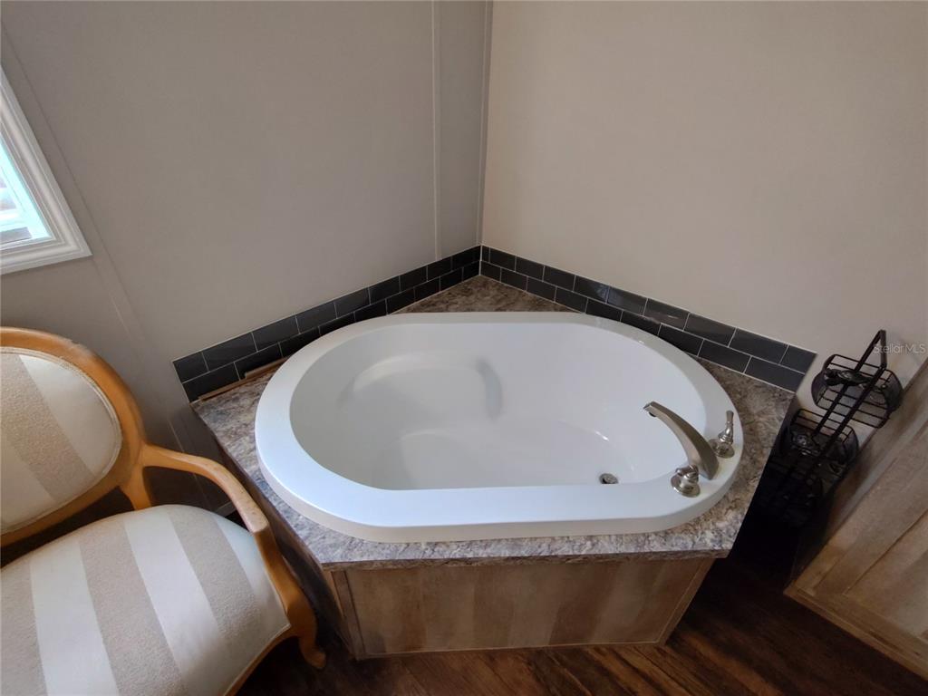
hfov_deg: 94.5
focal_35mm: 16
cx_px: 464
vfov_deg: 78.1
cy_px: 348
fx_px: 429
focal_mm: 1.66
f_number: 2.2
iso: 491
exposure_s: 1/30
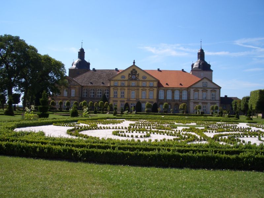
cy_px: 99
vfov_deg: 40.7
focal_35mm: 35
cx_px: 132
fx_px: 267
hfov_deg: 52.6
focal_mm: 5.8
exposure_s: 1/400
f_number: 4.3
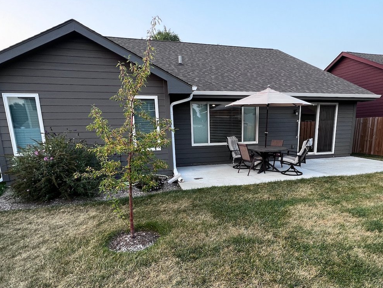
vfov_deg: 65.1
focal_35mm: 20
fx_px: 221
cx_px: 213
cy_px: 179
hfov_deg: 81.4
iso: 80
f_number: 1.8
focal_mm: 1.57
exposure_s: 1/99
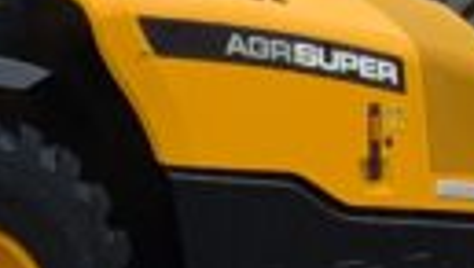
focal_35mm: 251
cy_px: -562
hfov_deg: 8.6
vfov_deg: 4.6
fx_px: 3159
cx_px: 408
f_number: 1.8
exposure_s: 1/209
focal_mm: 3
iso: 16
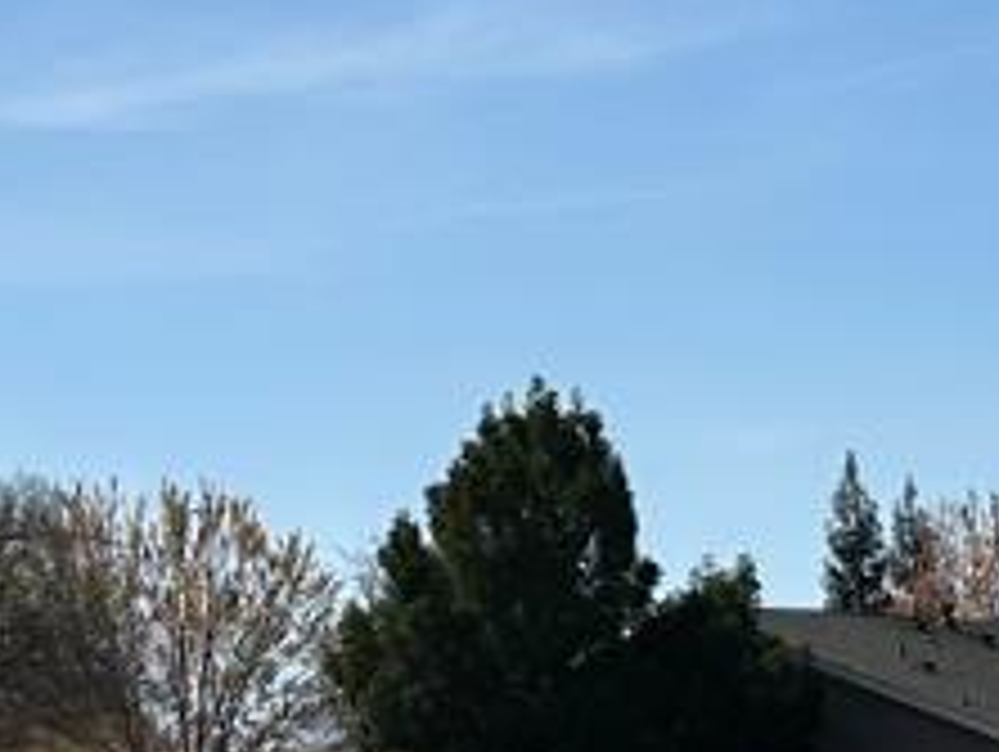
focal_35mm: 162
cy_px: 322
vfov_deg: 9.2
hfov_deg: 12.2
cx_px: 693
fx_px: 4680
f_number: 1.78
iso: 80
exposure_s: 1/8929
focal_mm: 6.86
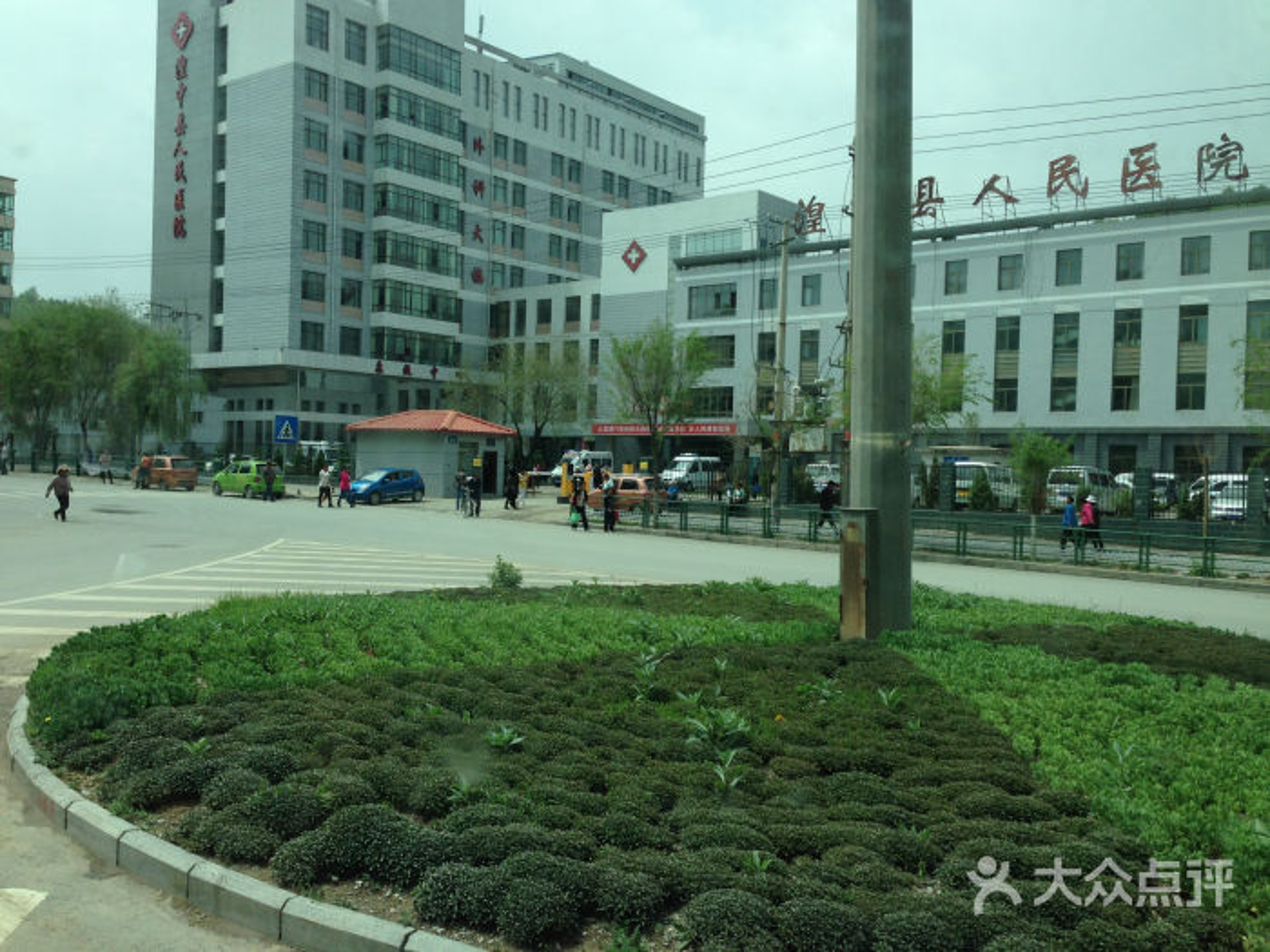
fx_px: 1211
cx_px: 635
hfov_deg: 55.4
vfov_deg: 42.9
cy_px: 476
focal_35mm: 33
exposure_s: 1/1290
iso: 50
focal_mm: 4.12
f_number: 2.4
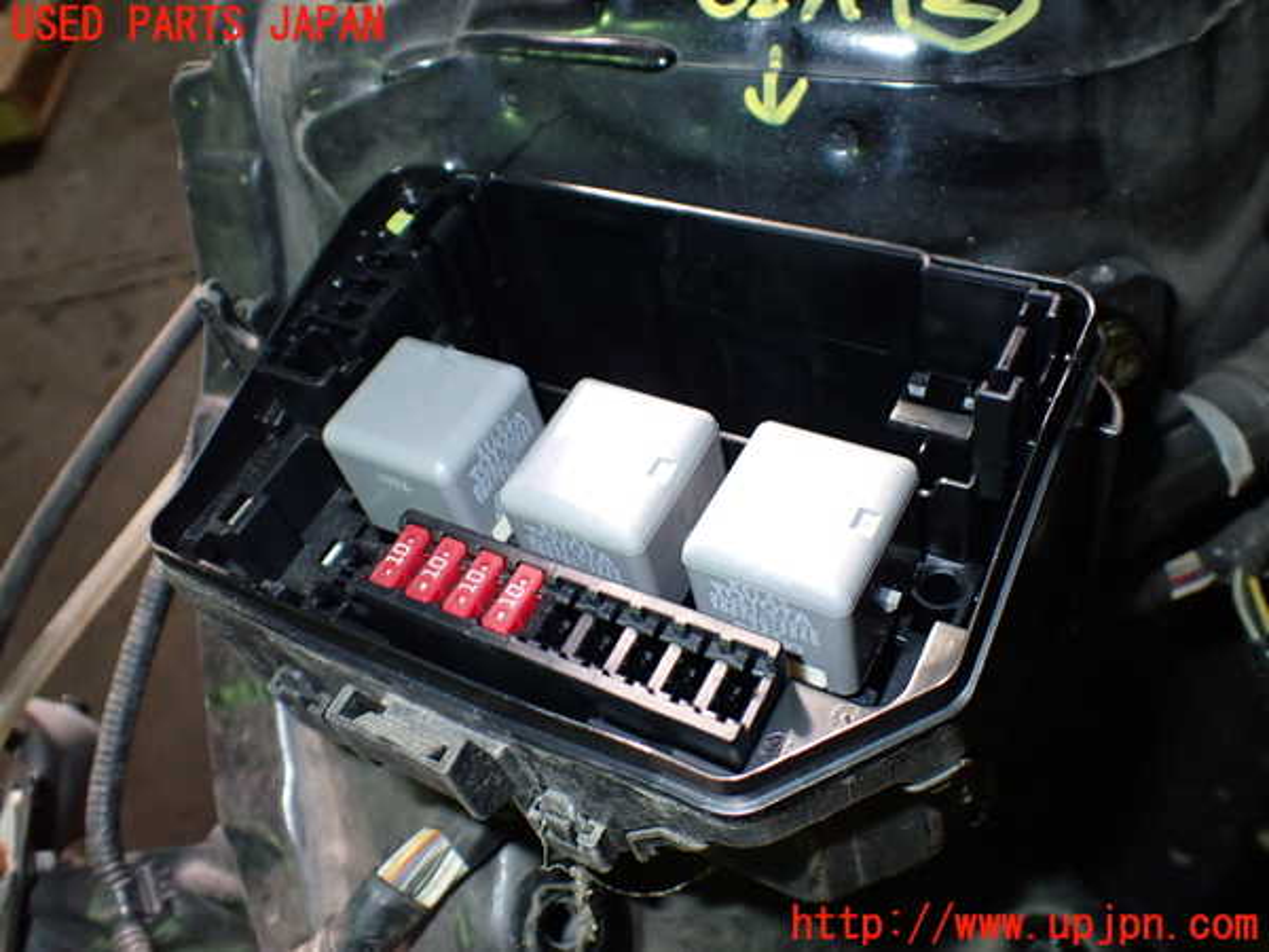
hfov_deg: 60.0
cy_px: 476
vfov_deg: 46.8
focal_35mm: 30
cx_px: 634
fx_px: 1100
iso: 400
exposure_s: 1/30
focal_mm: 5.4
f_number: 6.3
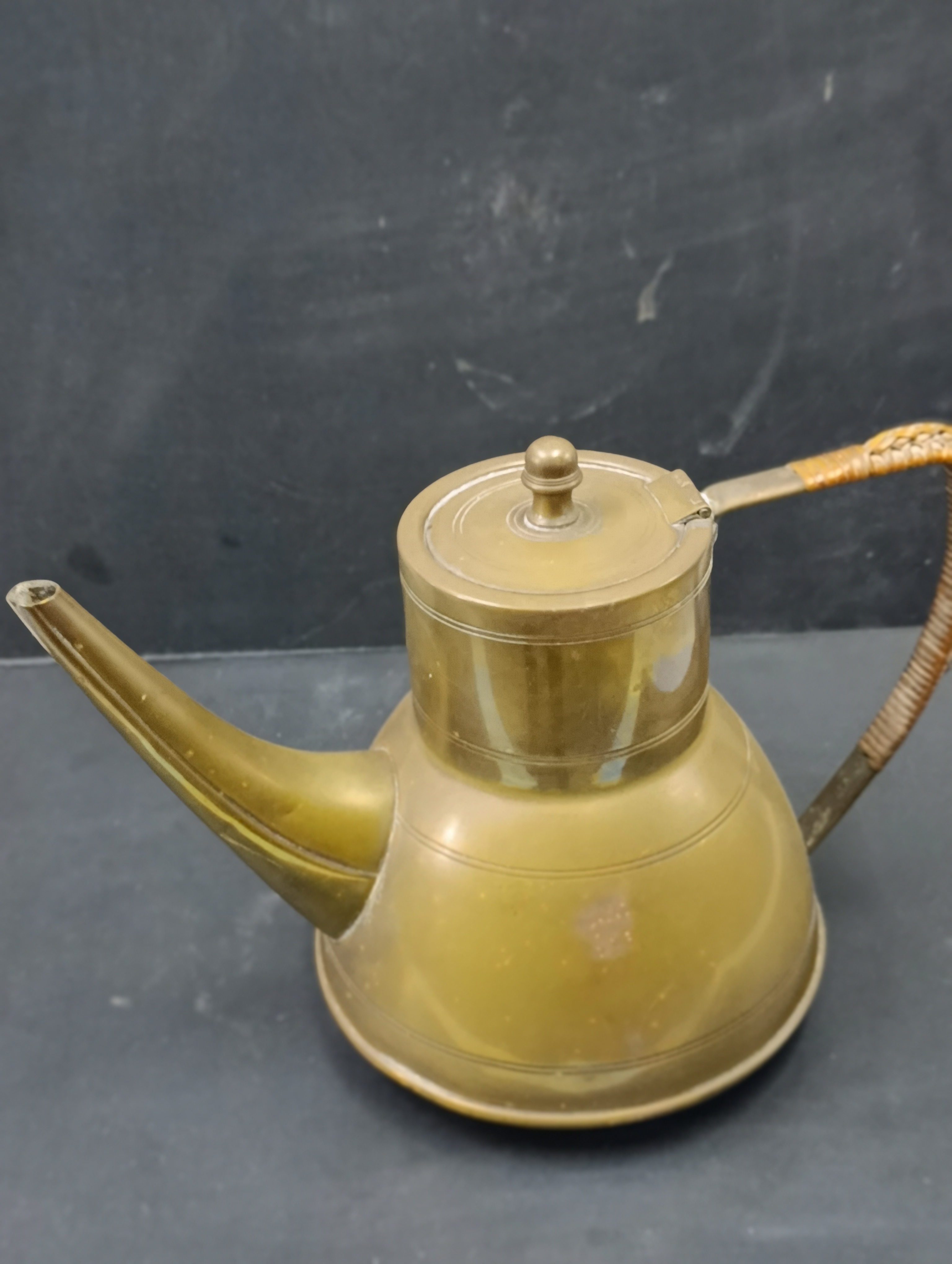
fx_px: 1683
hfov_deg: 31.6
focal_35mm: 46
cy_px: 632
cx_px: 476
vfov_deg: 41.2
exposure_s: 1/25
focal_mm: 6.11
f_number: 1.65
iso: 3781
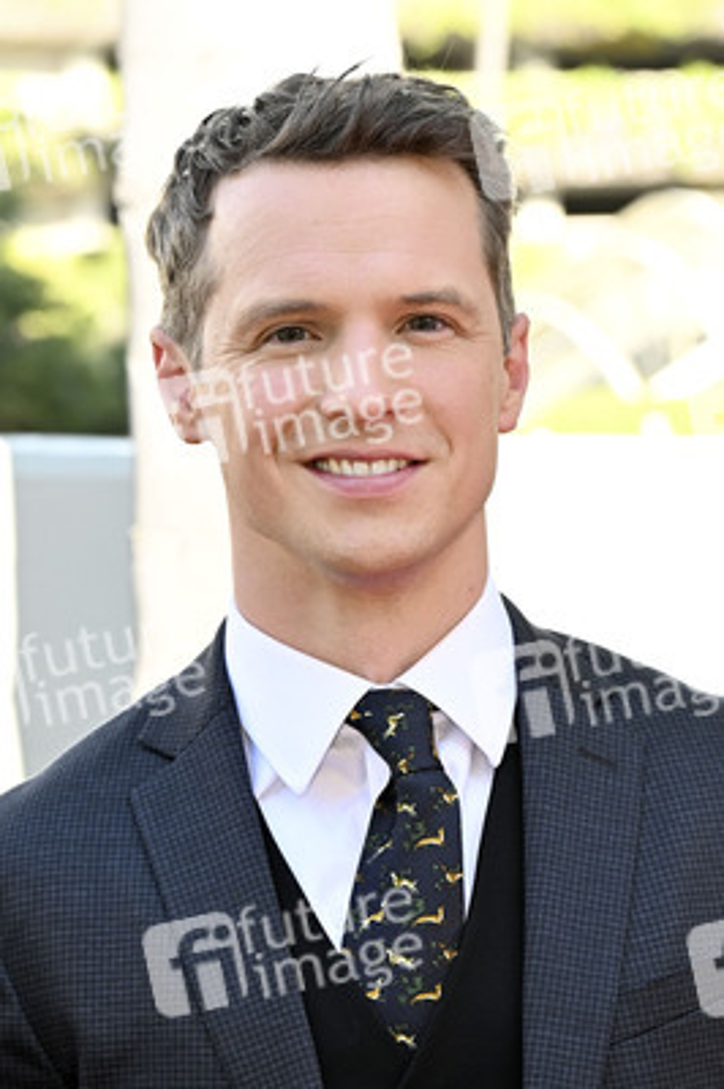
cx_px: 362
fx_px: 3807
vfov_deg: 16.3
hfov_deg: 10.9
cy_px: 544
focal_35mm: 126
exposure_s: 1/320
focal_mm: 84
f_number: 5.6
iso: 640
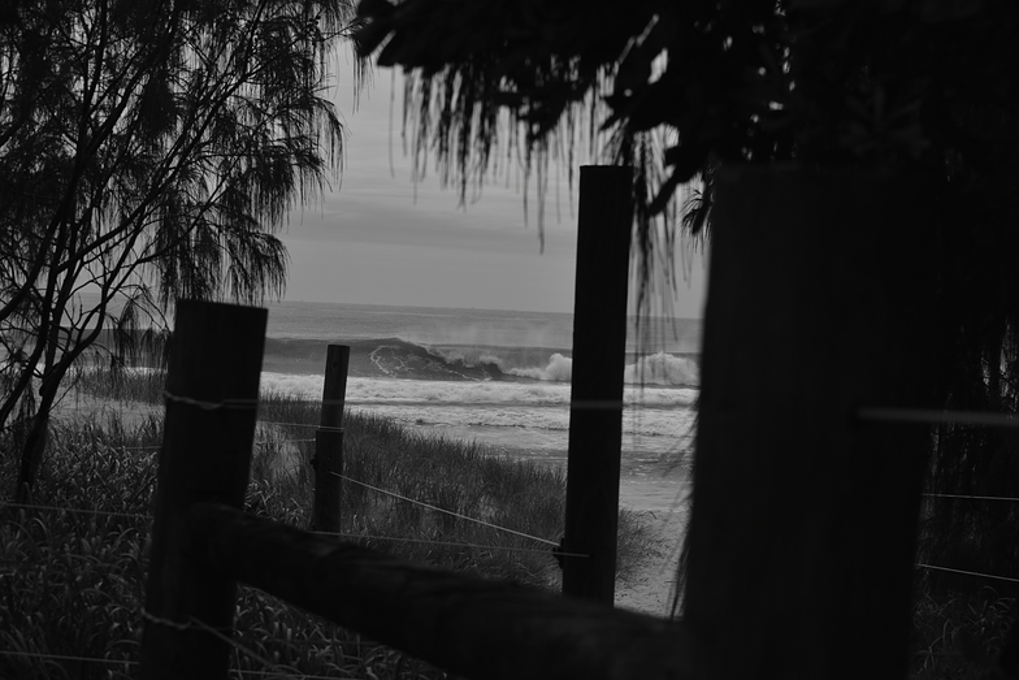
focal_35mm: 105
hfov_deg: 19.5
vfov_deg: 13.0
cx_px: 510
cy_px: 340
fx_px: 2972
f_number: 9
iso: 100
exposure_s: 1/640
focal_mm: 70
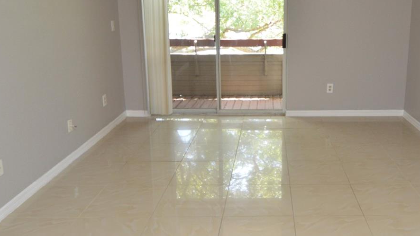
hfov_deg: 56.9
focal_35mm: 34
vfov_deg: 34.5
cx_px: 274
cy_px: 91
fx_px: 379
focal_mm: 12
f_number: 4
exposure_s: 1/60
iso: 500
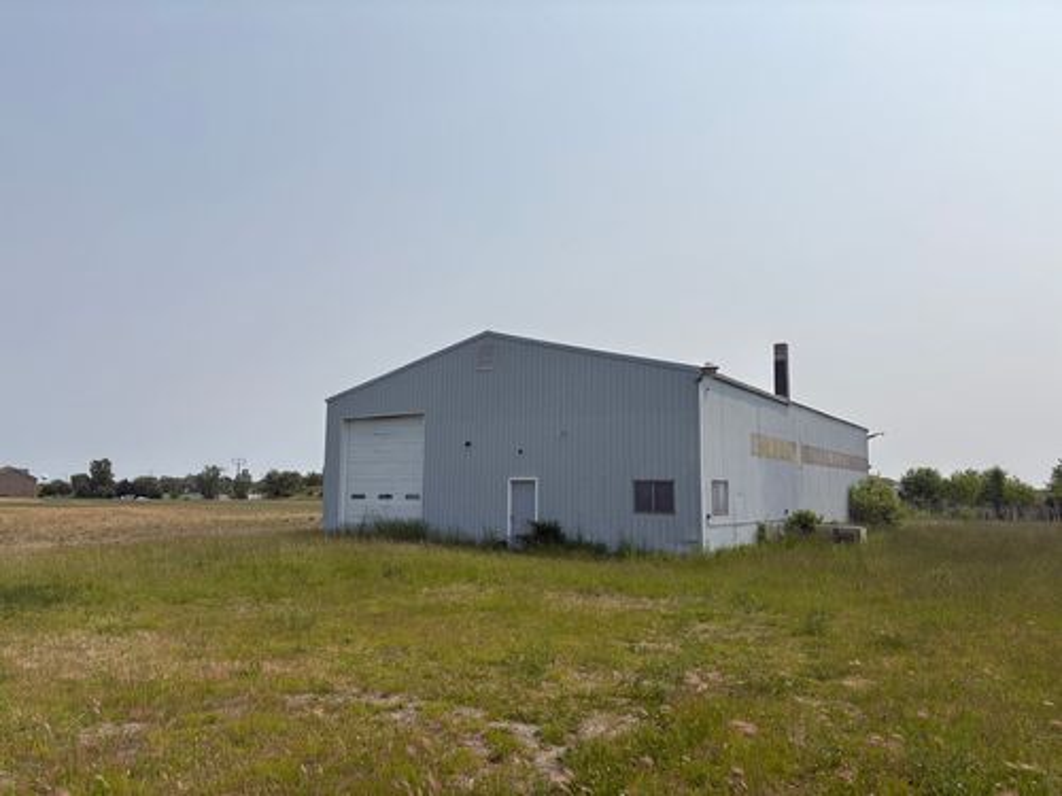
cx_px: 531
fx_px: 798
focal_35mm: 26
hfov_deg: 67.3
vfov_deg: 53.1
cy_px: 398
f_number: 1.6
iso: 50
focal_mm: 5.96
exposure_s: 1/10101
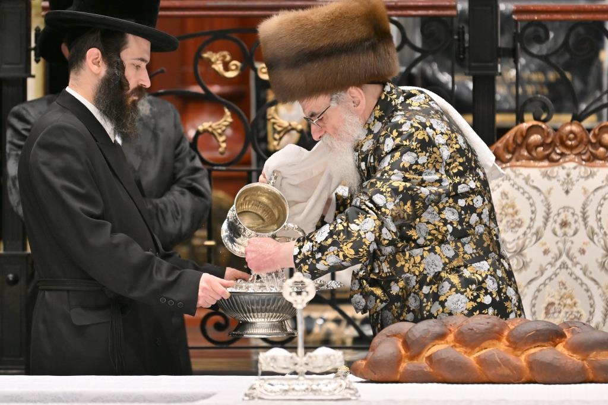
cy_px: 202
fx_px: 5065
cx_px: 304
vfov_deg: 4.6
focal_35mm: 300
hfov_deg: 6.9
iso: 320
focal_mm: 200
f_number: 2.8
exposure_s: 1/500
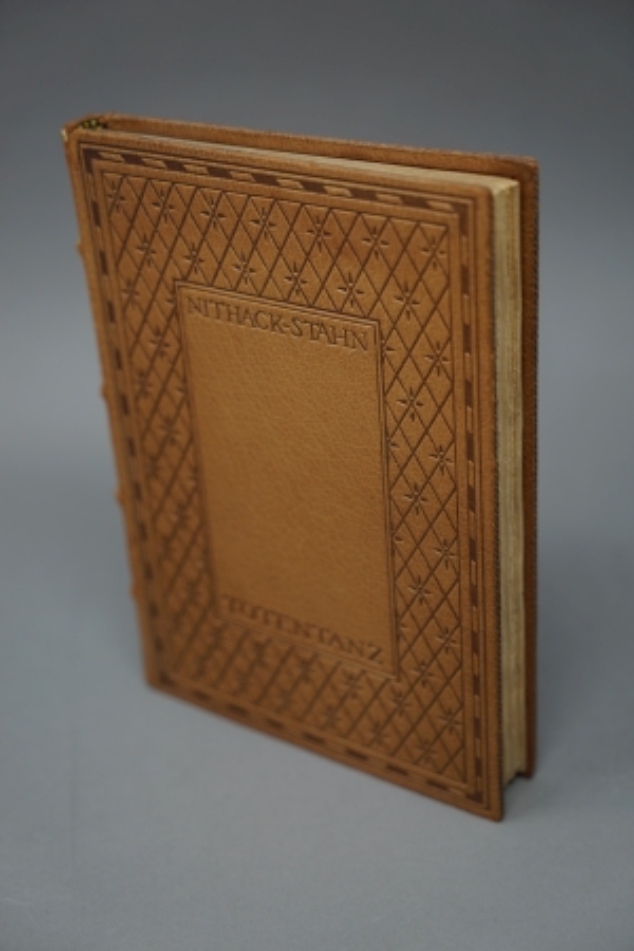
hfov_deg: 24.2
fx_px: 1479
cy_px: 476
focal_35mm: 56
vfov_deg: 35.6
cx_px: 317
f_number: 4
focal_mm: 56
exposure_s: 1/60
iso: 125
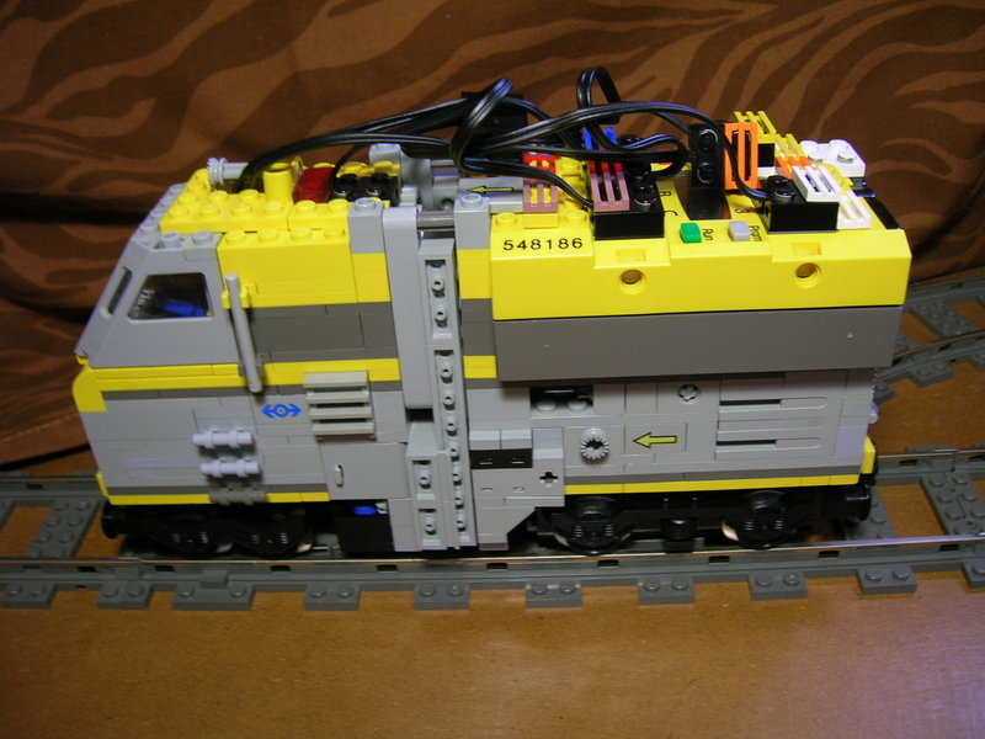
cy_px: 370
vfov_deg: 41.8
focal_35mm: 34
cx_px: 492
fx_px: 967
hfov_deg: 54.0
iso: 50
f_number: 2.9
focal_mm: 5.7
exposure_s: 1/10.2
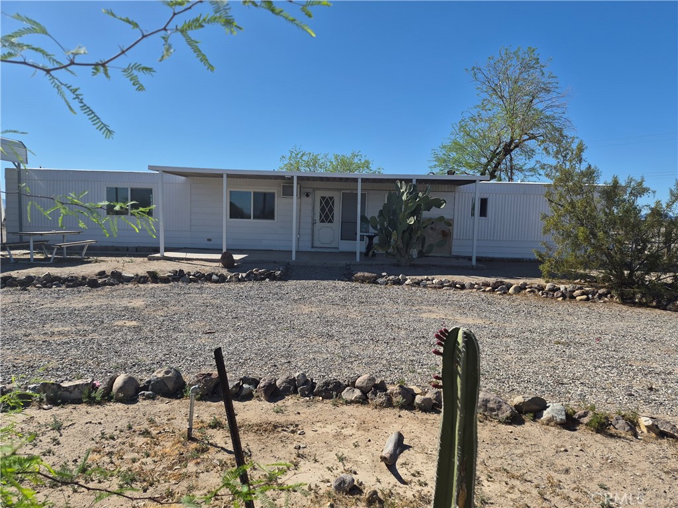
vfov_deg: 58.9
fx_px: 450
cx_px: 339
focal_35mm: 23
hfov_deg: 73.9
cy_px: 254
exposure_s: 1/7184
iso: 80
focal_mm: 5.4
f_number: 1.8
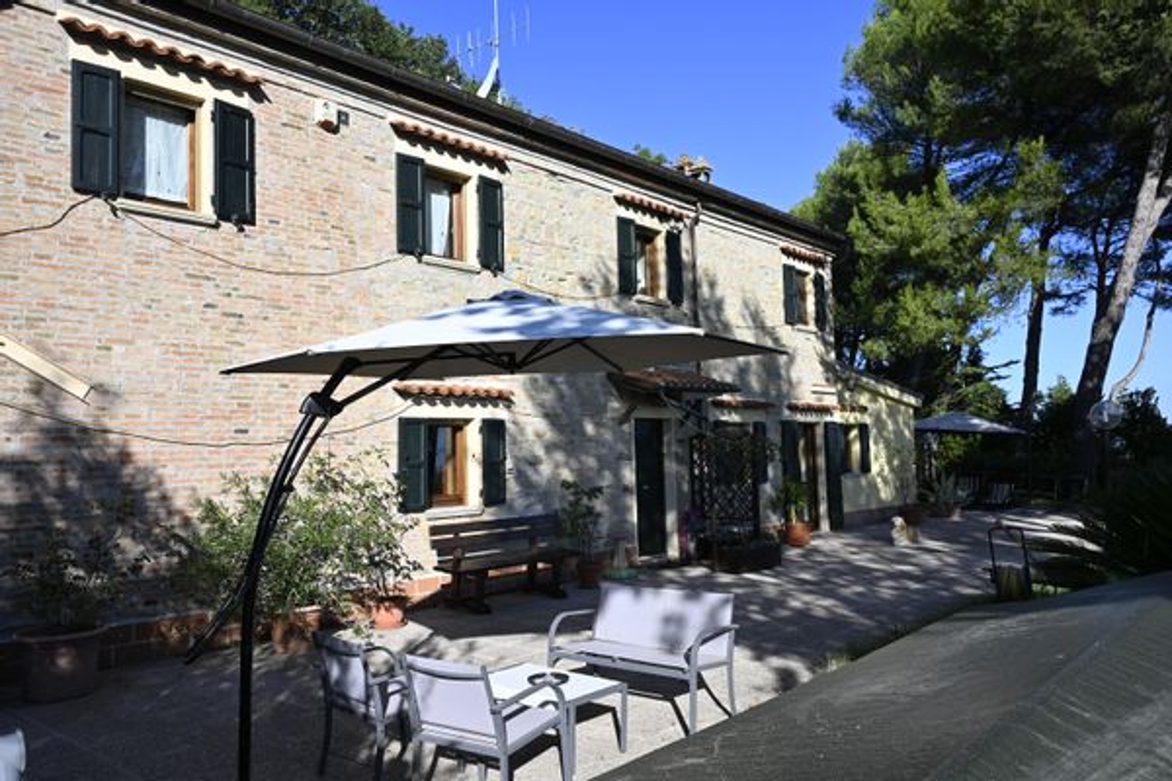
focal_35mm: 27
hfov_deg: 67.4
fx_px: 879
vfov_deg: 47.9
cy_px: 390
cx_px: 586
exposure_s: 1/500
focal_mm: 27
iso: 400
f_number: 11
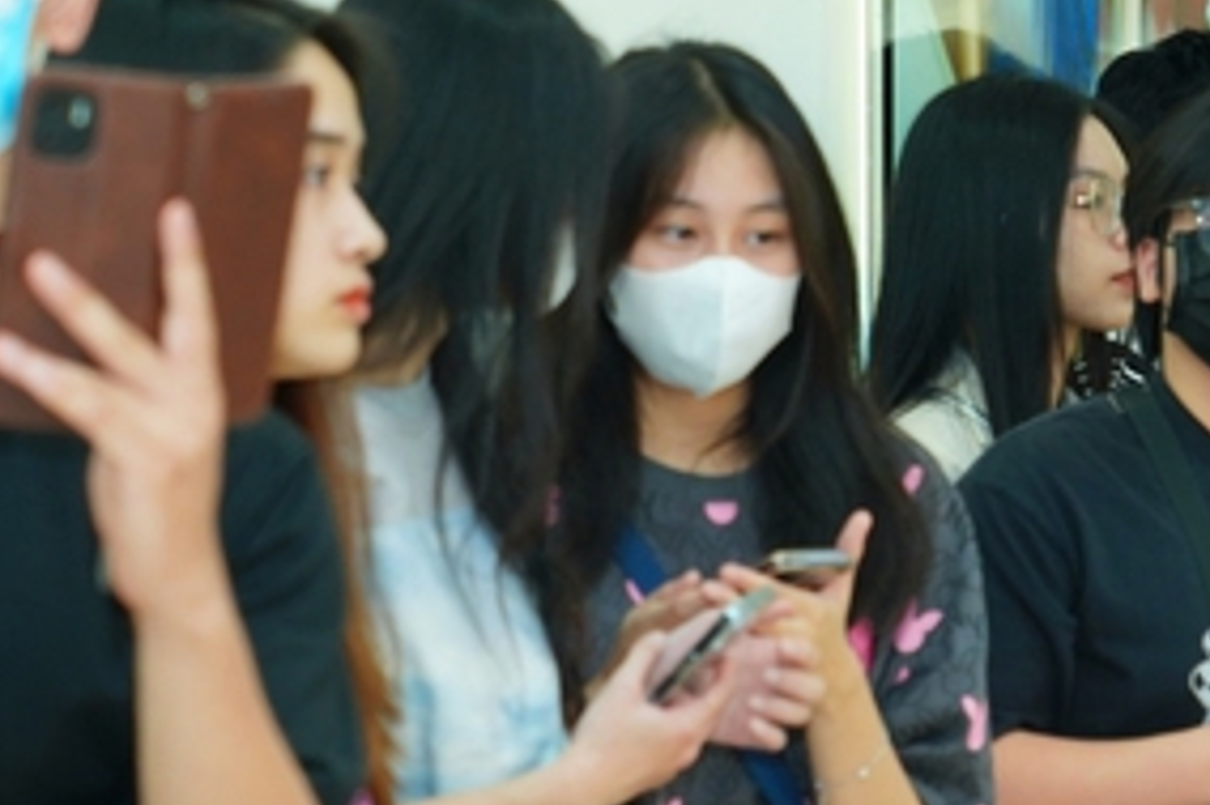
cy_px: 543
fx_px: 7121
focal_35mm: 212
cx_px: 916
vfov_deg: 6.5
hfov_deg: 9.7
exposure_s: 1/100
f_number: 3.5
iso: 800
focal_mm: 70
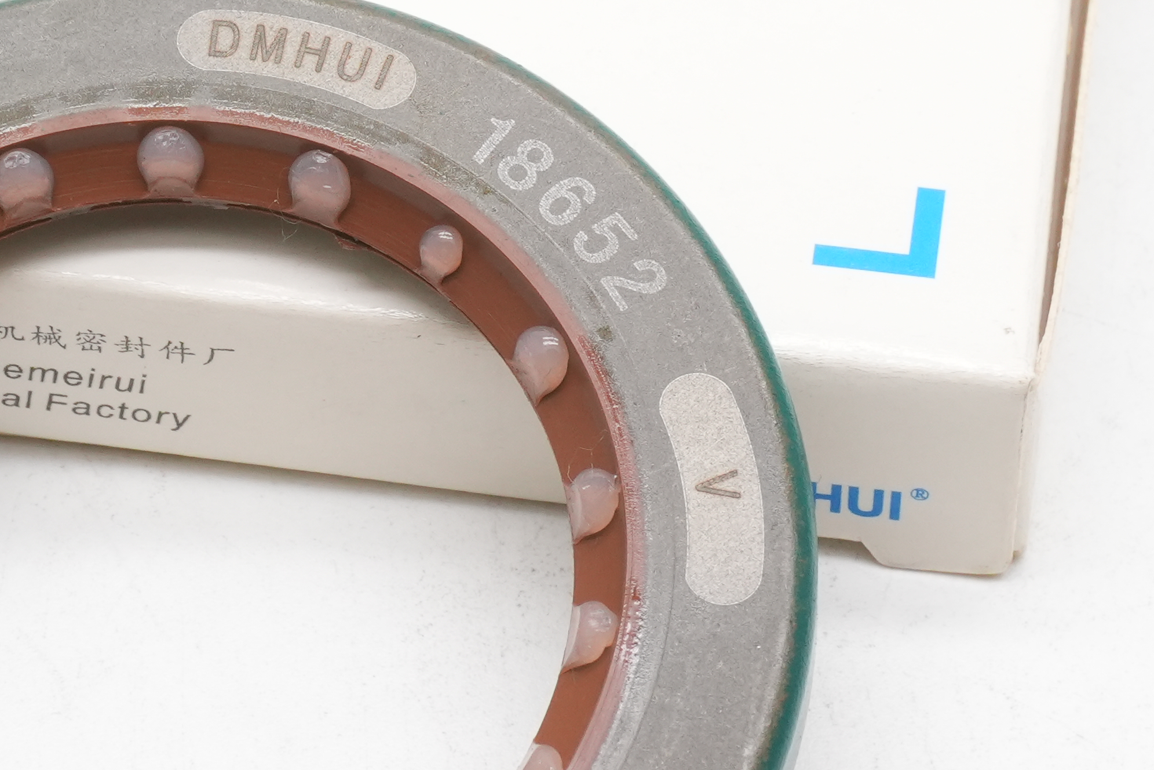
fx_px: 4633
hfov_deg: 14.1
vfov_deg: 9.5
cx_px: 132
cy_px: 192
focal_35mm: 145
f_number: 11
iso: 800
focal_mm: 31
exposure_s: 1/60
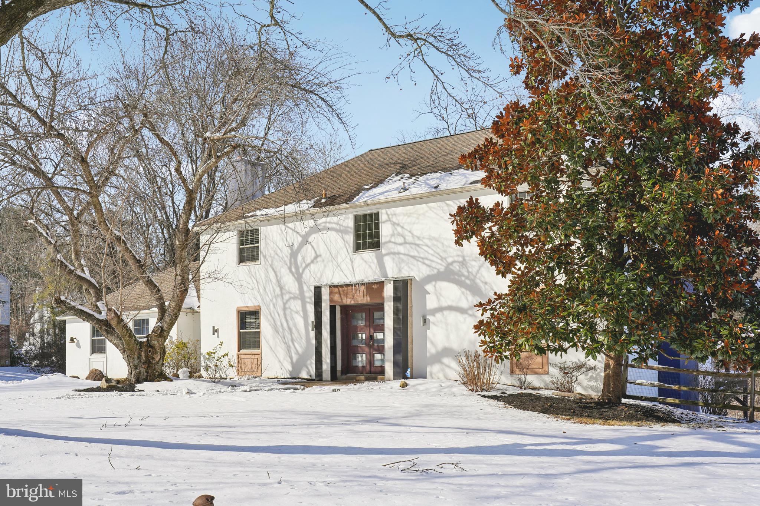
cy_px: 253
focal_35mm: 40
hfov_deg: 48.5
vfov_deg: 33.4
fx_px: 844
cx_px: 380
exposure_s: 1/400
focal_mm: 40
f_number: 8
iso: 100
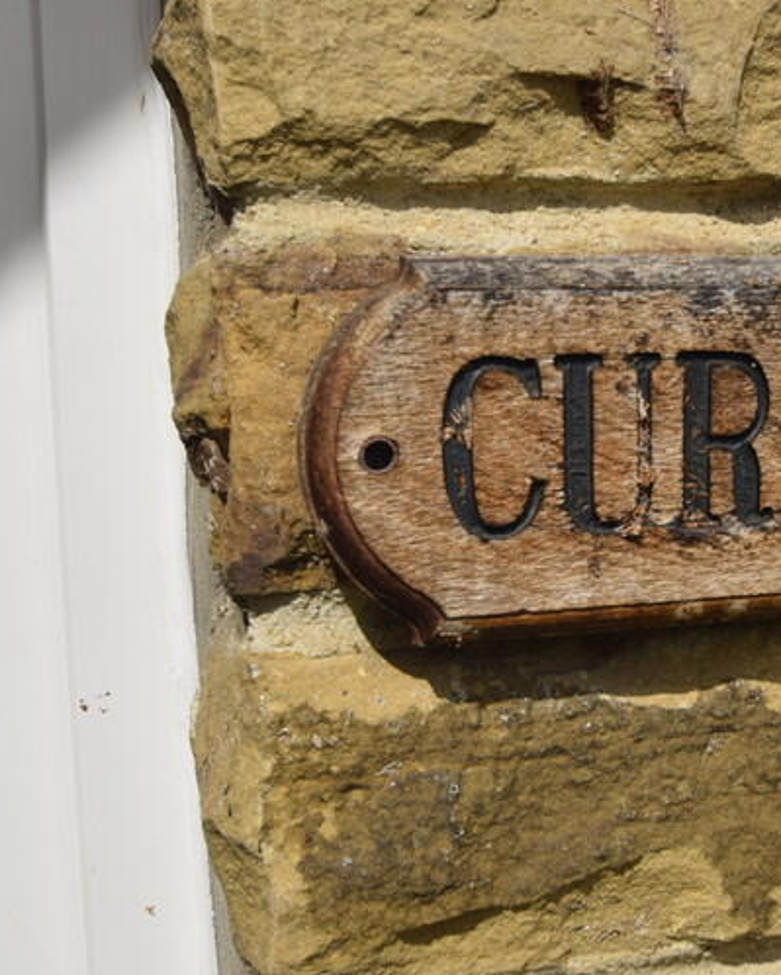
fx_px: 1587
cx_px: 697
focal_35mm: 55
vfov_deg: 34.1
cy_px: 467
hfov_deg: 26.7
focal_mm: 19
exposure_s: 1/1000
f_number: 10
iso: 200
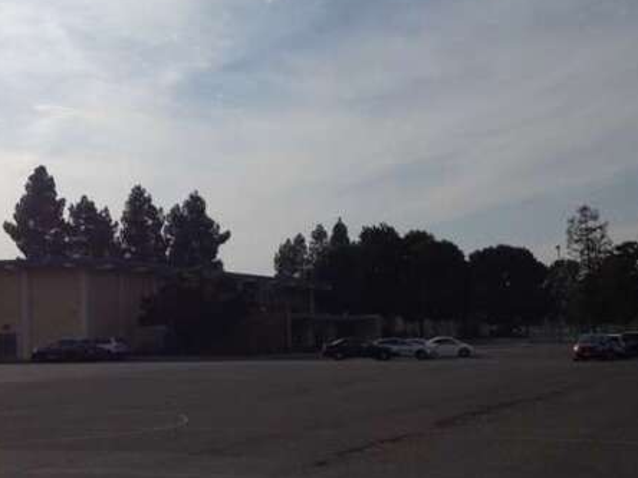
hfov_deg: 30.4
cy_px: 296
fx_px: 1161
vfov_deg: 23.2
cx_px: 200
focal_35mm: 63
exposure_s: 1/5525
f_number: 2.4
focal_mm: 4.28
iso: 50
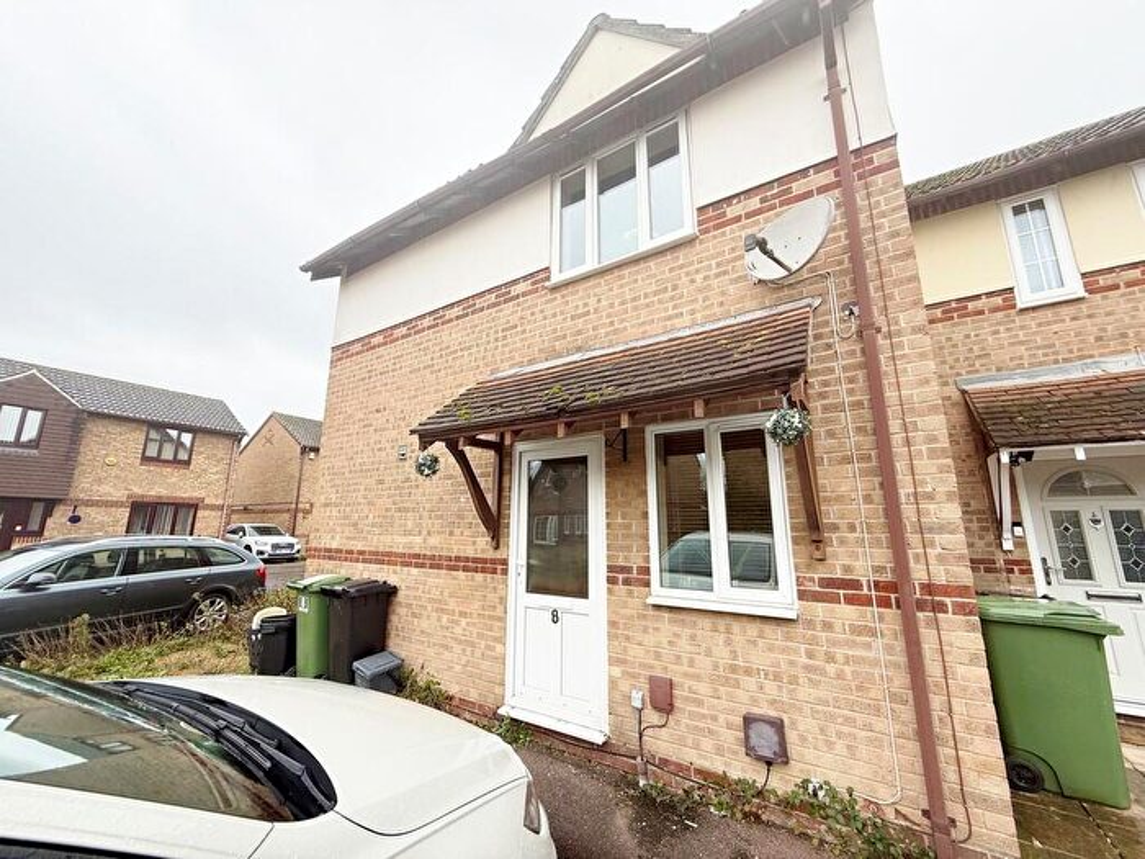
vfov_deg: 85.7
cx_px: 572
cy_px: 430
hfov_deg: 102.1
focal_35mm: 14
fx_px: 463
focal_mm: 2.22
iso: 64
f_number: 2.2
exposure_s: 1/122
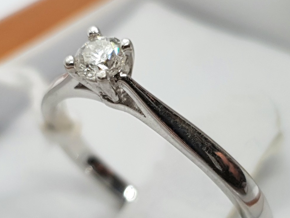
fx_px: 285
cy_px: 132
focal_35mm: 34
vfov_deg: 41.6
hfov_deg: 53.9
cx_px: 129
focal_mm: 4.3
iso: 50
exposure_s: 1/253
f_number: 1.5
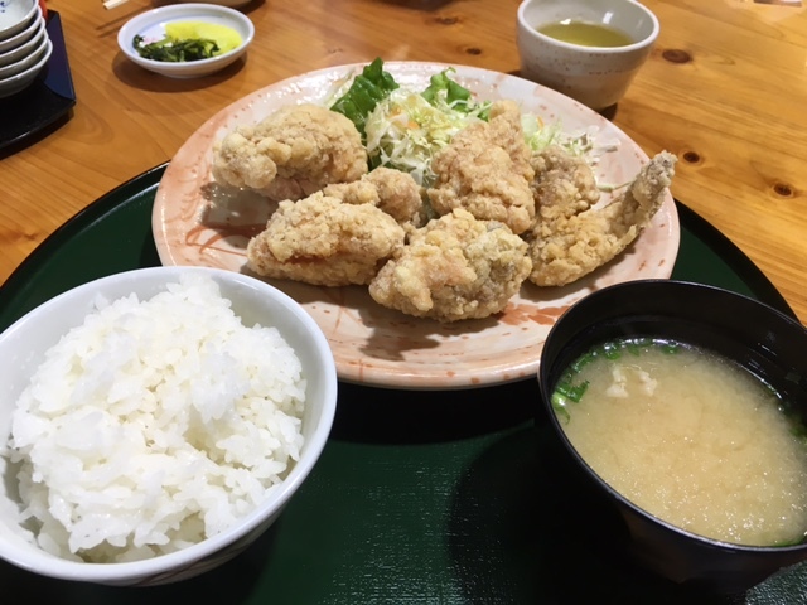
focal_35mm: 29
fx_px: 676
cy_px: 302
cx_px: 404
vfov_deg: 48.2
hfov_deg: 61.7
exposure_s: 1/30
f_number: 2.2
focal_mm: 4.15
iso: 25
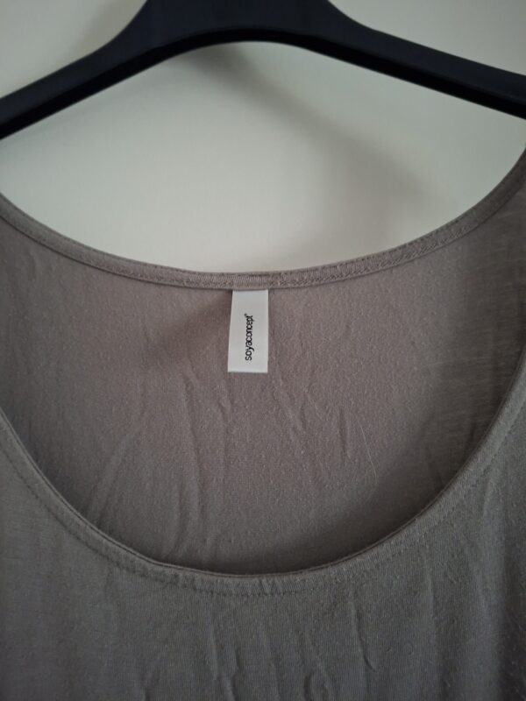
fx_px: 466
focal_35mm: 23
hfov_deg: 58.9
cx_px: 263
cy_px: 350
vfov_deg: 73.9
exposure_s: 1/20
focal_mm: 5.54
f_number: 1.8
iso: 1000
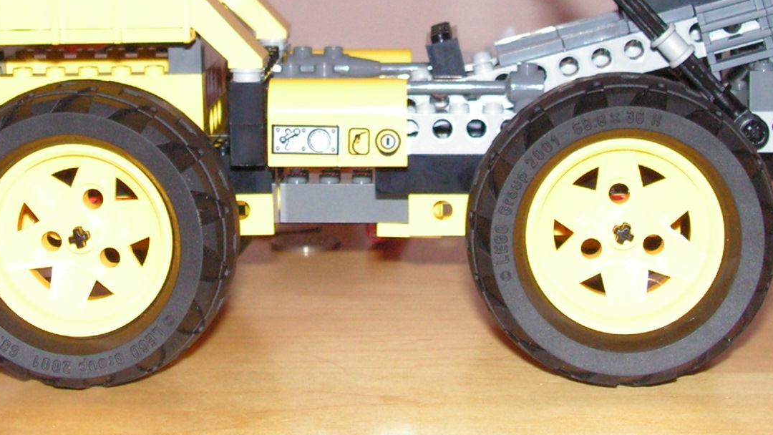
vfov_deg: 12.6
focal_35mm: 95
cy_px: 39
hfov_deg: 22.4
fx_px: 1948
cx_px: 367
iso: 200
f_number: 3.2
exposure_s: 1/40
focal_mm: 7.8
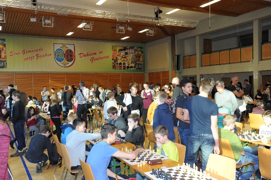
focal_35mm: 35
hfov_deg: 54.5
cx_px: 136
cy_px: 90
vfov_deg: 37.8
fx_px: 263
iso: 1600
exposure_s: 1/60
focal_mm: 35
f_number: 8
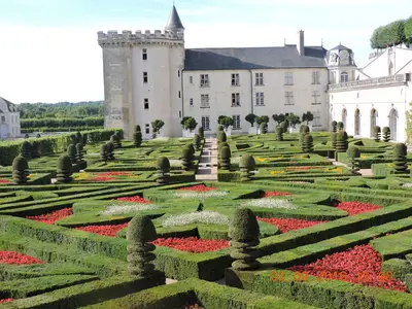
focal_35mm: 50
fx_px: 595
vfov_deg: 29.1
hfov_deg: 38.2
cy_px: 154
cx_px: 206
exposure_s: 1/400
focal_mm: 8.9
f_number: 3.6
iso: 100
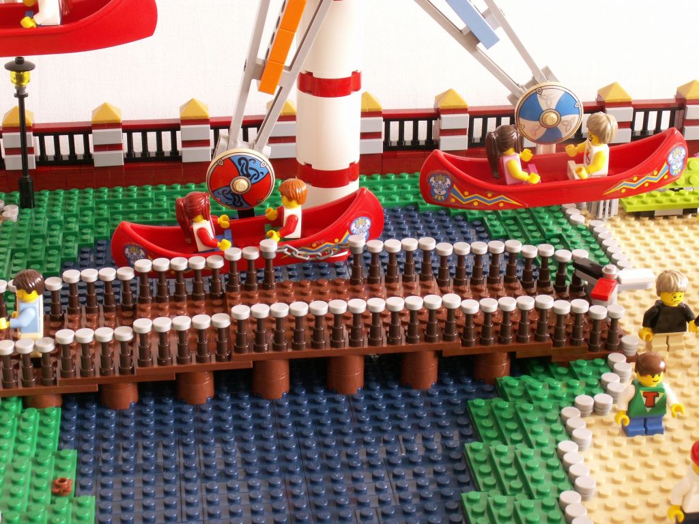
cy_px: 262
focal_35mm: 65
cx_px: 350
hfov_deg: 29.8
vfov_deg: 22.6
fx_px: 1313
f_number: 6.3
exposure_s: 1/5
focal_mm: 10.87
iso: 50
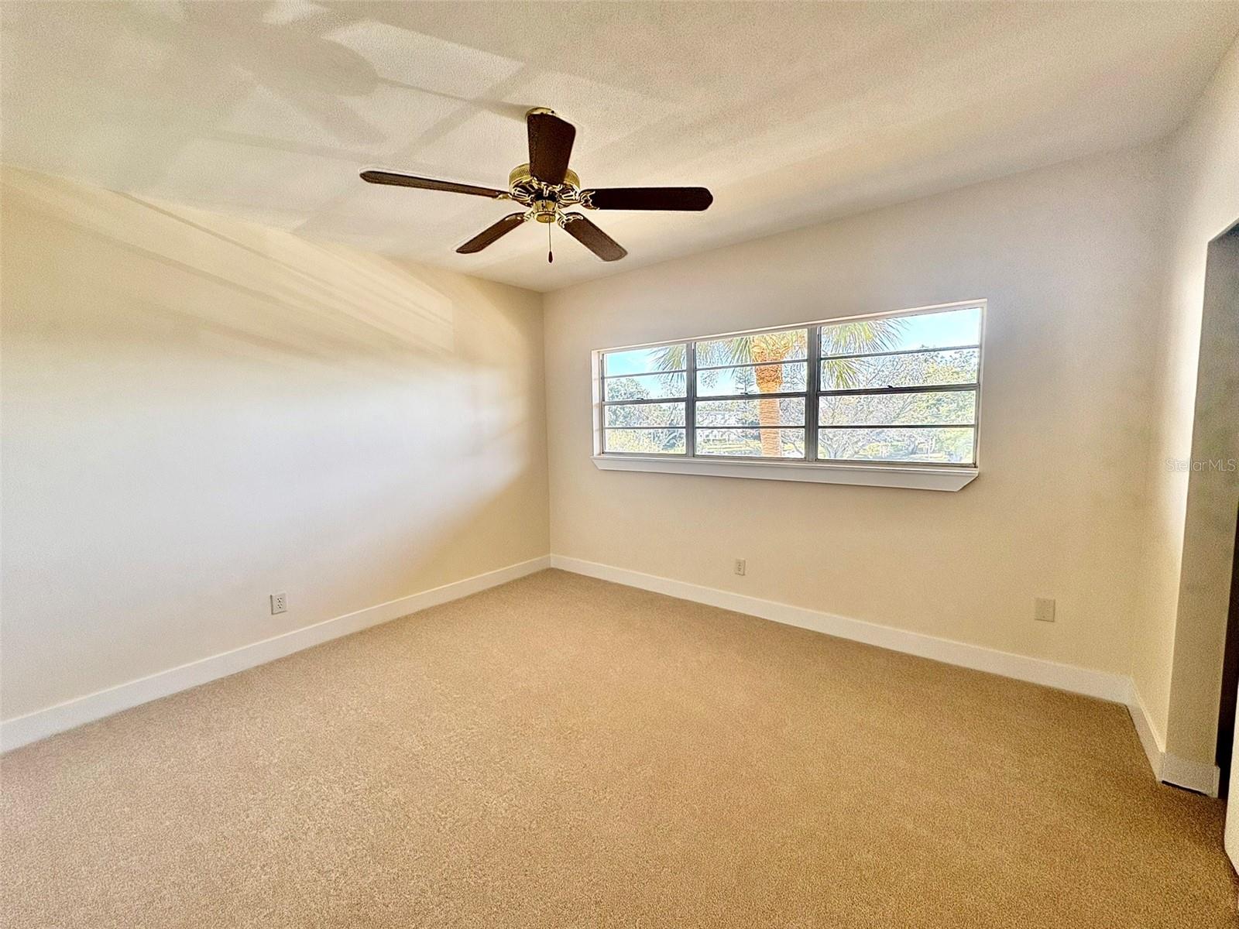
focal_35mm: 14
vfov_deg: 85.7
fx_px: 501
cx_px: 620
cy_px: 464
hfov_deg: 102.1
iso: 64
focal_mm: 2.22
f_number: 2.2
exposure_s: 1/174
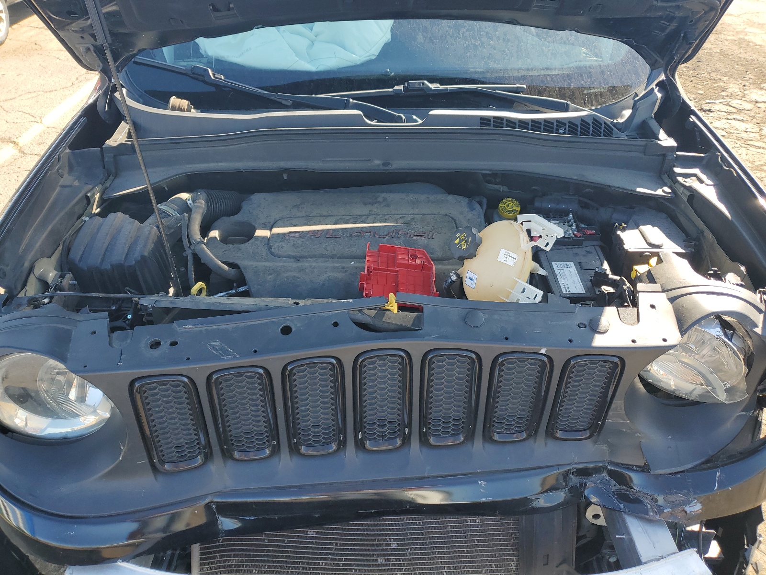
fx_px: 575
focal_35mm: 26
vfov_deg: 53.1
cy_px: 288
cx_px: 383
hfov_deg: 67.3
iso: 50
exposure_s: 1/500
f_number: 1.5
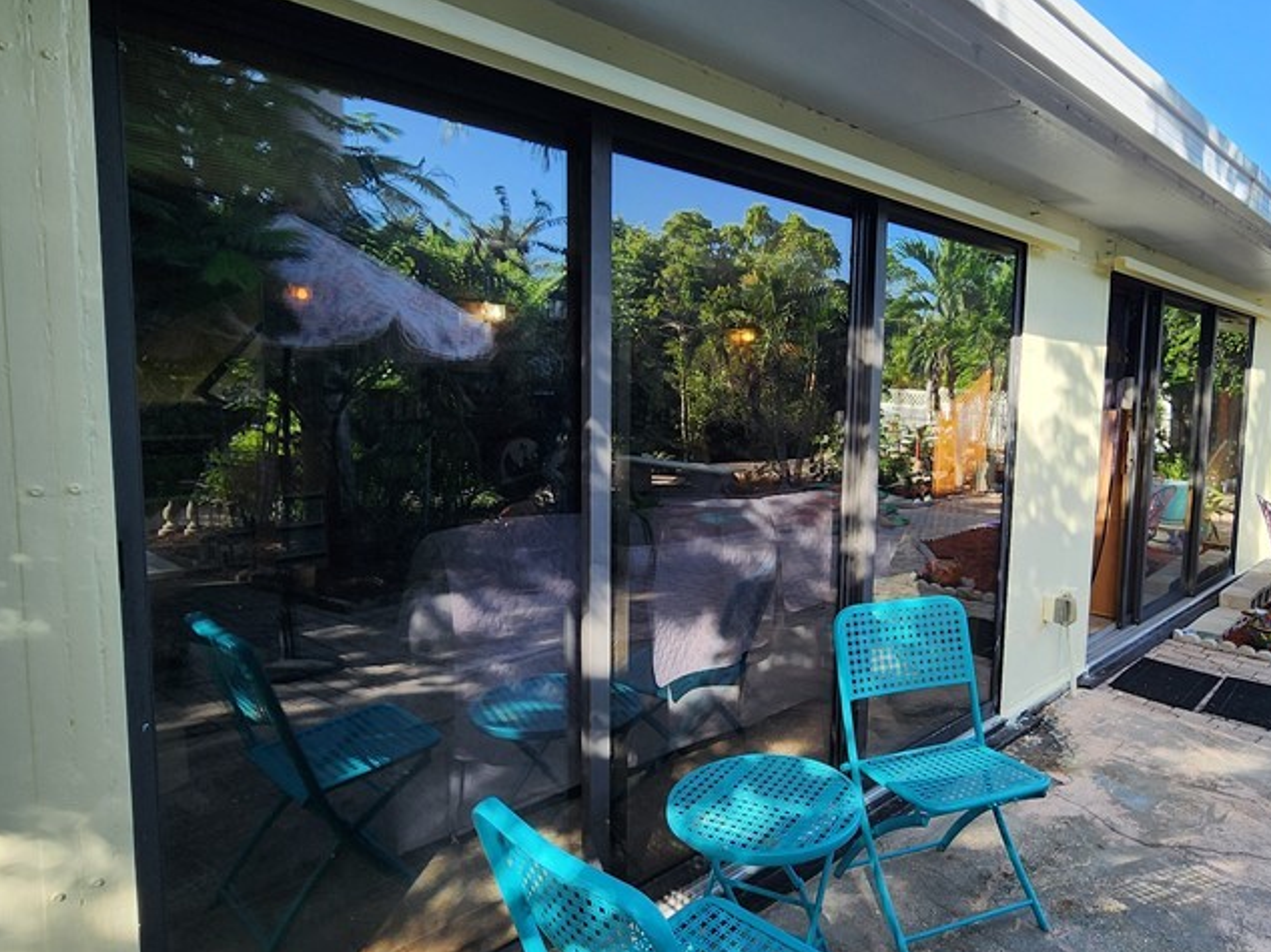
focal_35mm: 21
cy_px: 475
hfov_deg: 77.8
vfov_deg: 63.4
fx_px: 771
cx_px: 784
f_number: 2.2
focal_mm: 2.2
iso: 50
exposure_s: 1/393
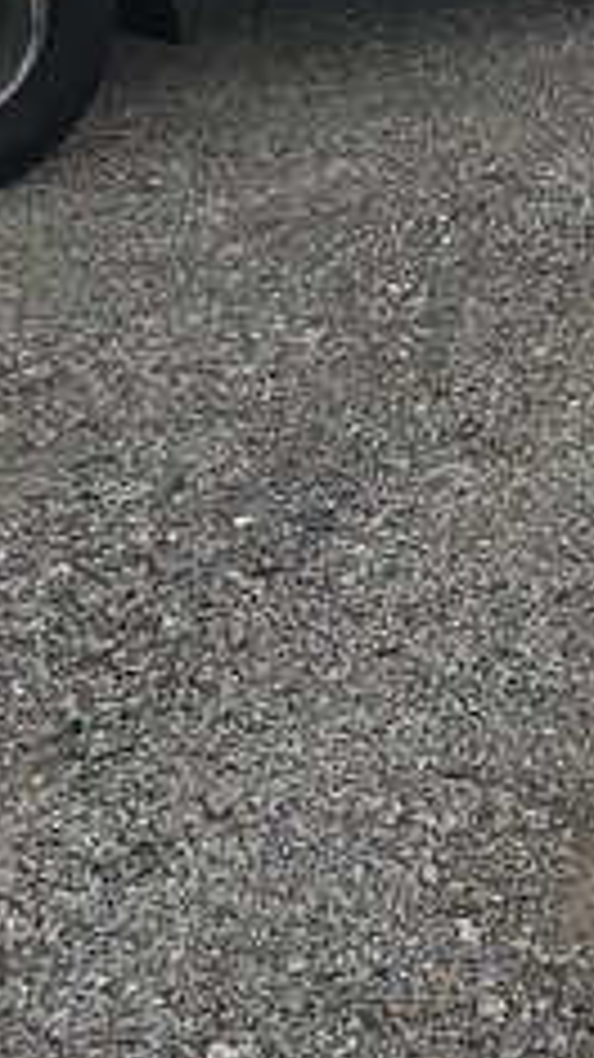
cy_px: -495
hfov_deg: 10.6
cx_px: 1228
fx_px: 2915
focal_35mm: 104
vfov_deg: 18.4
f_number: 1.8
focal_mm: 3.99
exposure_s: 1/1030
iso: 20
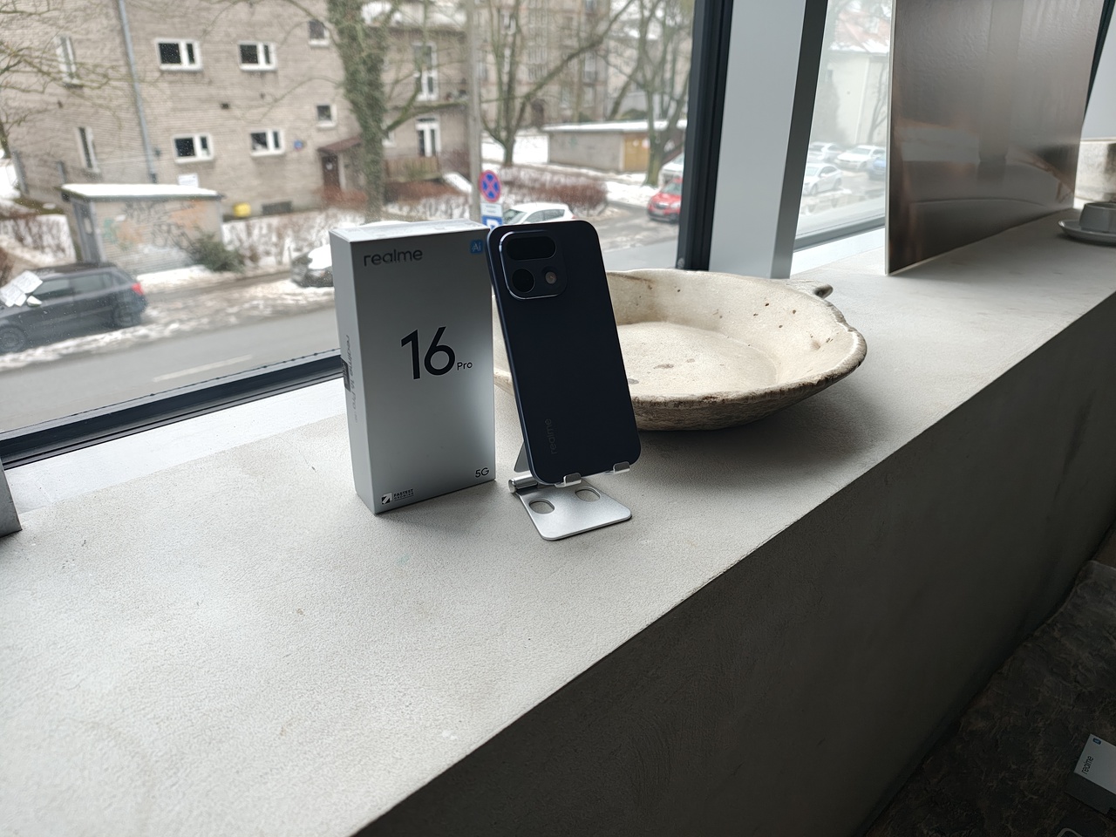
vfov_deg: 58.9
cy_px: 418
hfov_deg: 73.9
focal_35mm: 23
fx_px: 742
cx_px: 558
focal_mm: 6.57
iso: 400
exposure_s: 1/148
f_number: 1.6
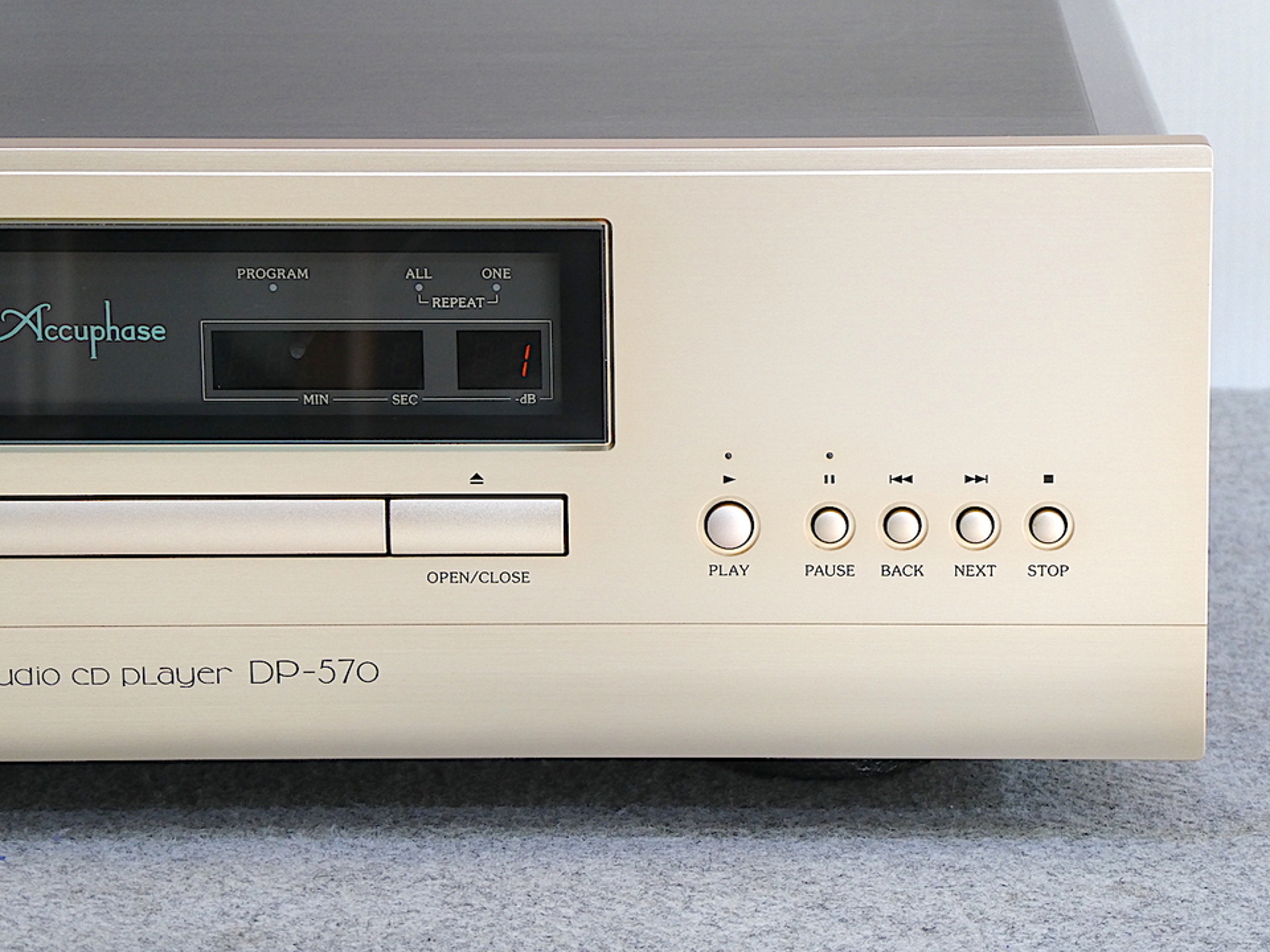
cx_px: 635
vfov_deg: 12.0
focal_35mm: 124
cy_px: 476
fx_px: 4549
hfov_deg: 15.9
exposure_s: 1/25
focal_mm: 22.3
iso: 200
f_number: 5.2
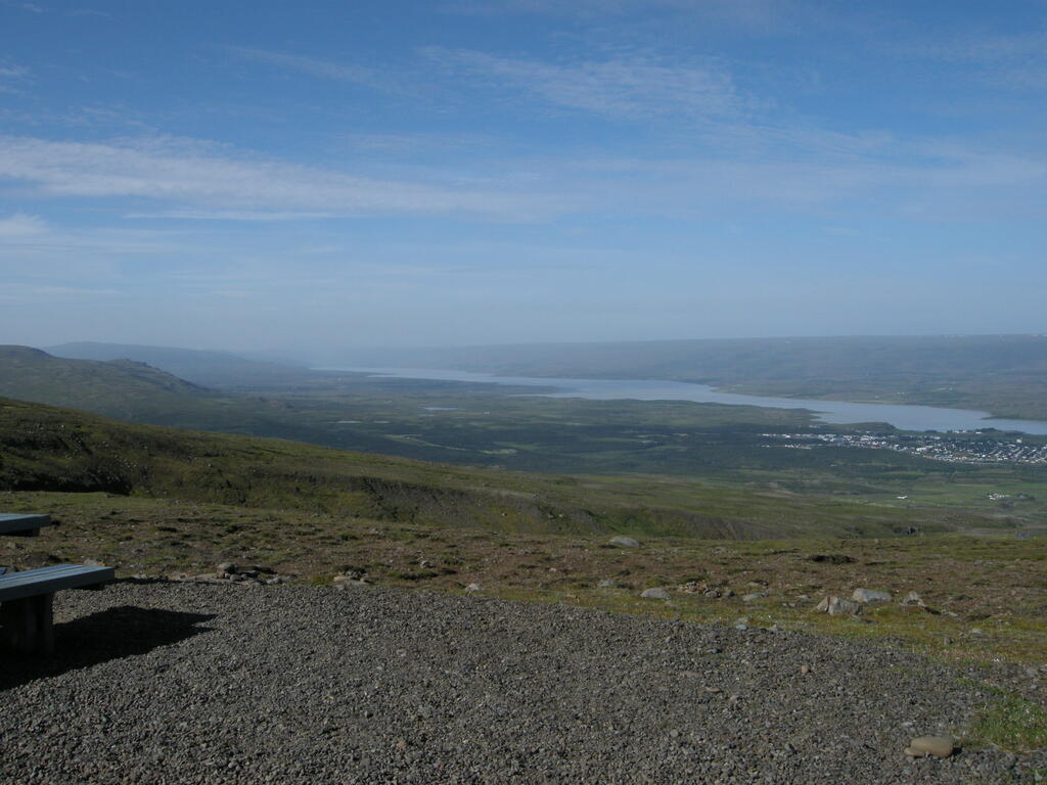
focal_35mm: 35
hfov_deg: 52.6
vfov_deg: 40.7
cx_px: 524
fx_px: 1059
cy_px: 392
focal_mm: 7.5
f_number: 6.8
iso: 100
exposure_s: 1/425
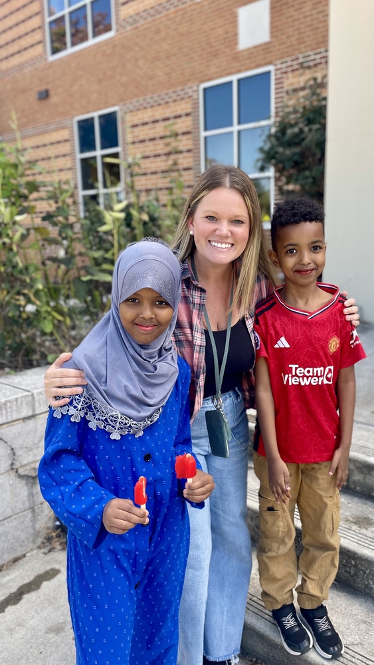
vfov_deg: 66.1
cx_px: 220
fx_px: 511
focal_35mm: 29
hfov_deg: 40.1
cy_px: 336
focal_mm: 4.2
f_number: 1.6
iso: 50
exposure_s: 1/373
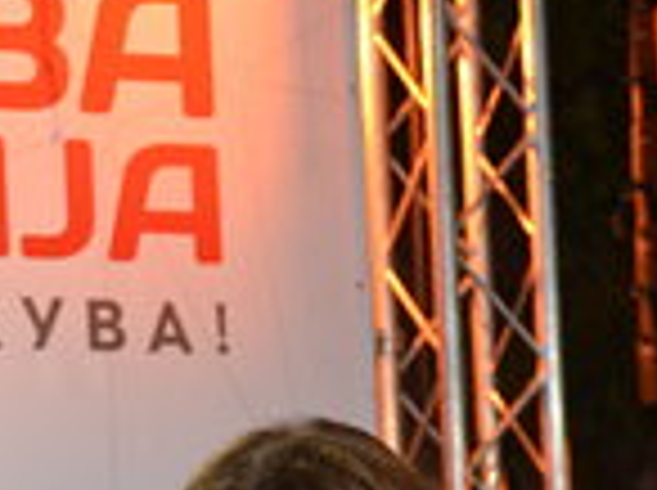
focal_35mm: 243
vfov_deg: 6.1
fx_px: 4604
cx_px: -112
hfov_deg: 8.1
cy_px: 627
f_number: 4.5
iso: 1400
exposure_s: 1/60
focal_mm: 48
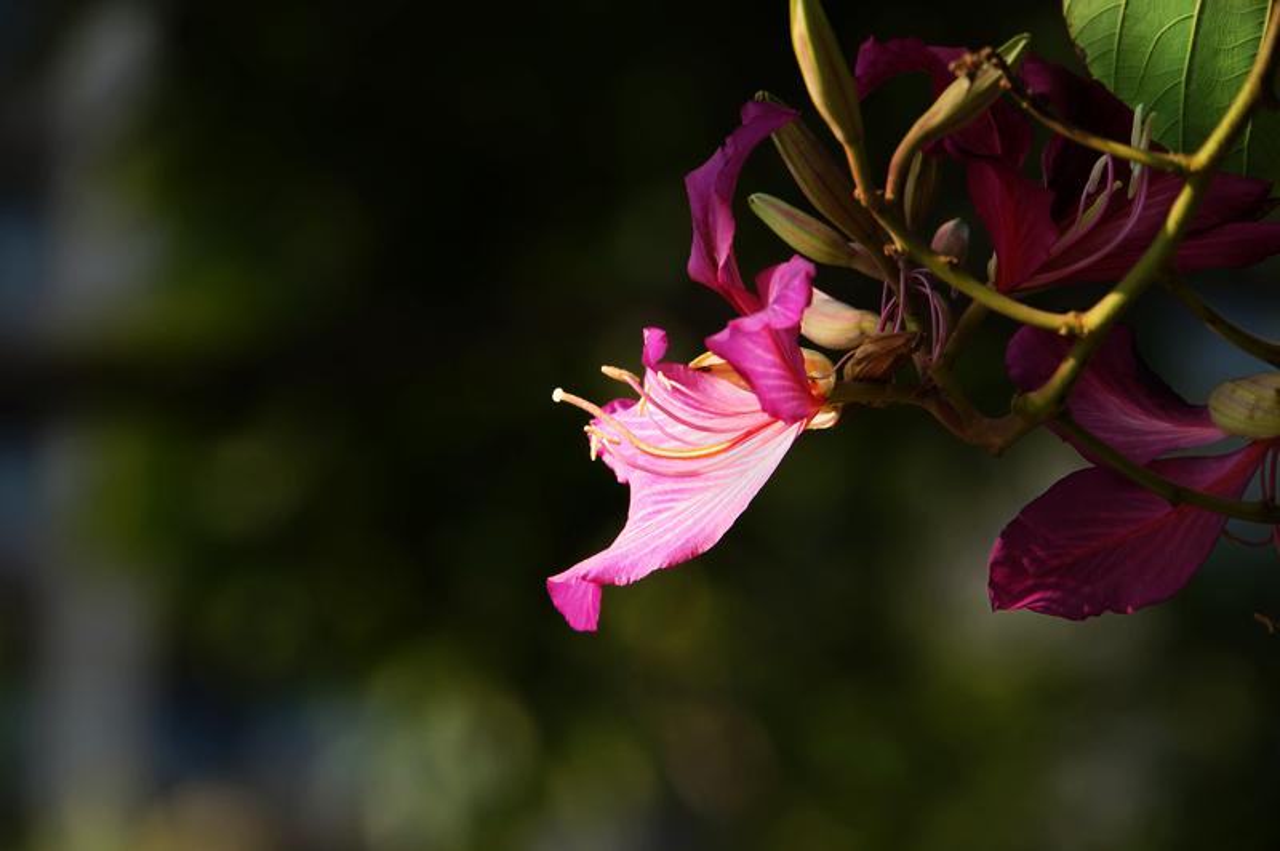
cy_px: 426
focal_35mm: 300
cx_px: 640
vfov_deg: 4.6
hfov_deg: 6.9
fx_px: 10658
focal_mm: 200
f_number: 6.3
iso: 100
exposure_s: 1/100
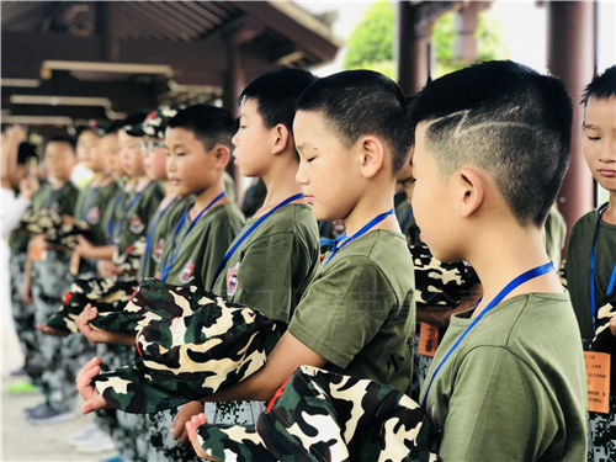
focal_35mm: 57
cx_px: 308
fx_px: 1014
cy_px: 231
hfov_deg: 33.8
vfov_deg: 25.7
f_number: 2.8
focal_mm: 6.6
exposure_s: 1/50
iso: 25
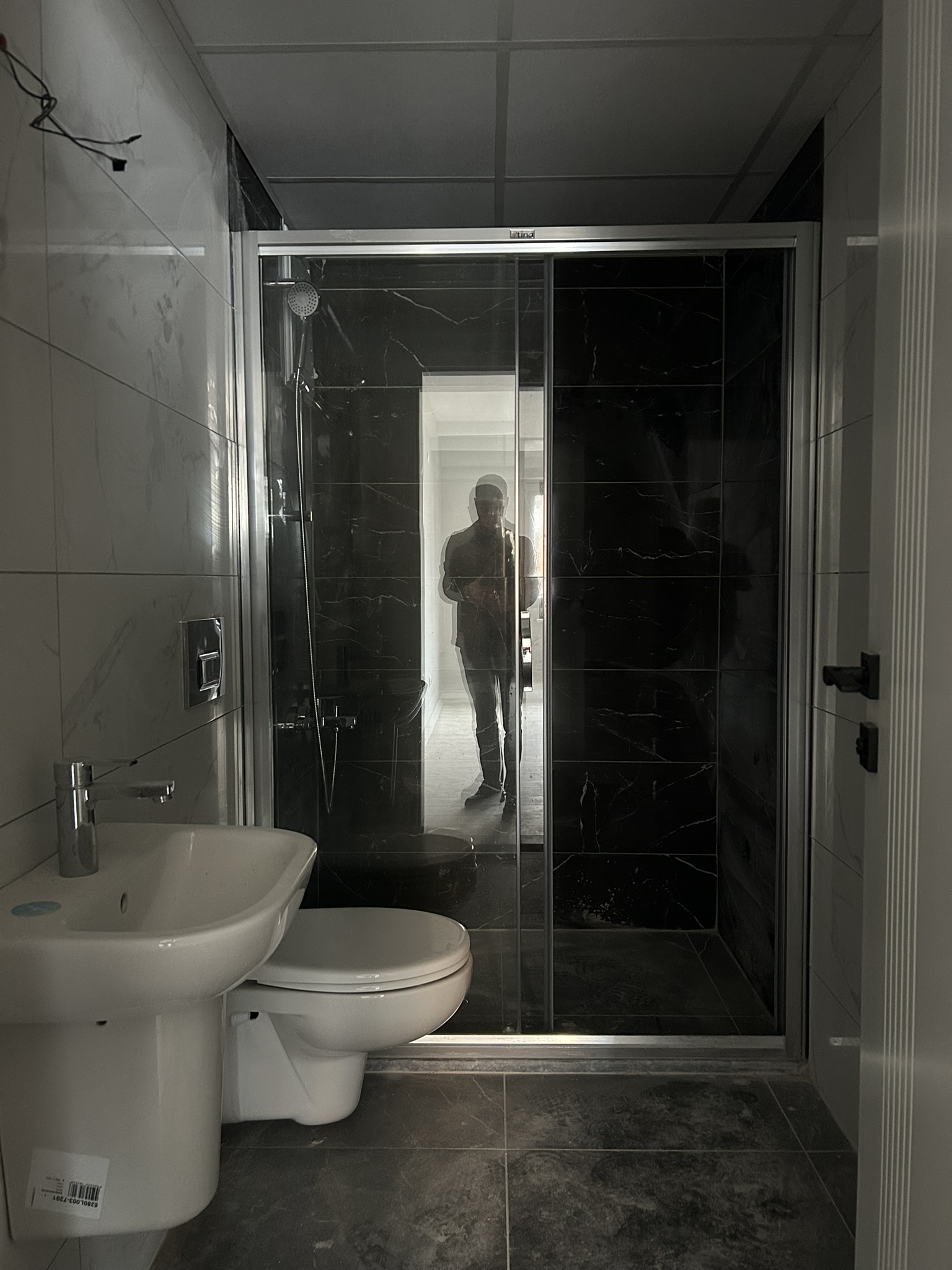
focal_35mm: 26
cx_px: 476
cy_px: 635
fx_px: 953
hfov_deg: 53.1
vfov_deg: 67.3
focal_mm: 5.7
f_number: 1.5
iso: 640
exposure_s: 1/32
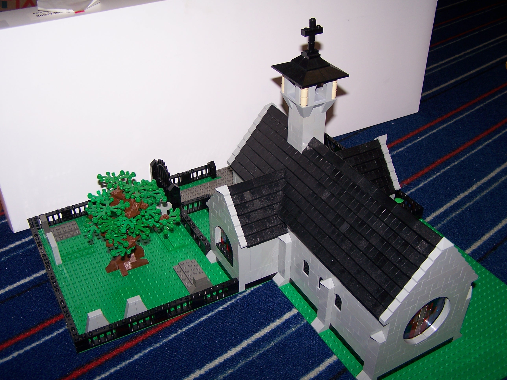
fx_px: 557
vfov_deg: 37.7
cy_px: 190
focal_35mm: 38
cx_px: 254
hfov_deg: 49.0
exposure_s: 1/60
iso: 80
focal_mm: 6.3
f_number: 2.8
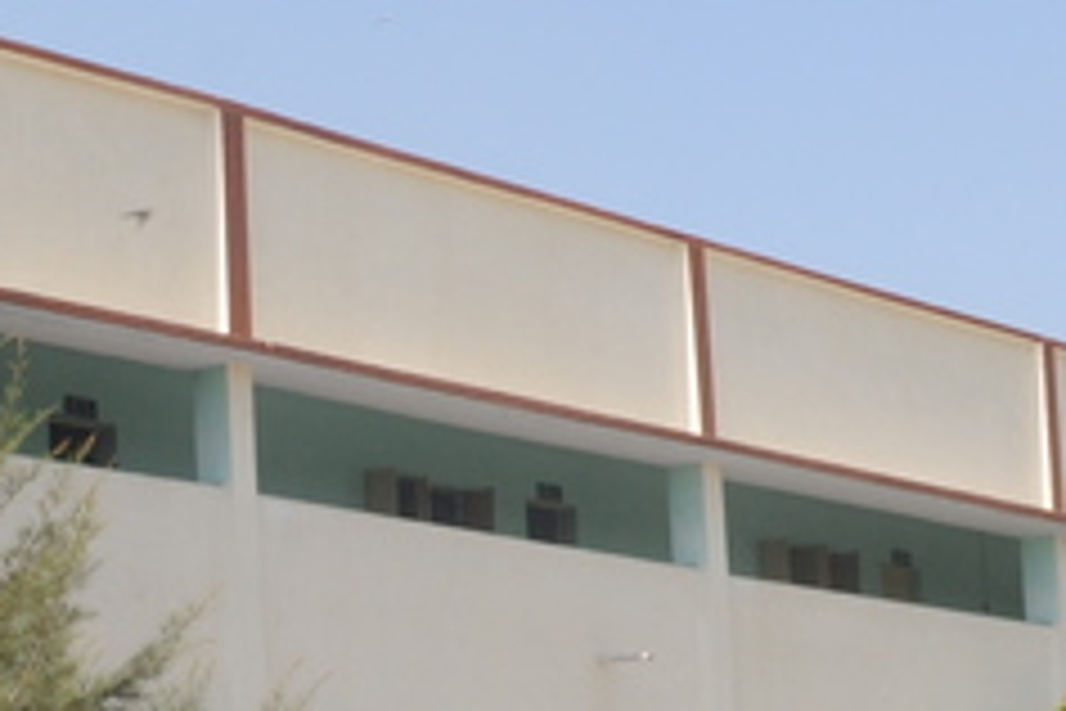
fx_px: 3413
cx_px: -31
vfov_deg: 11.7
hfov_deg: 17.3
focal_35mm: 115
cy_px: 814
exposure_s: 1/125
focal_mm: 17
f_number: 10
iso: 200
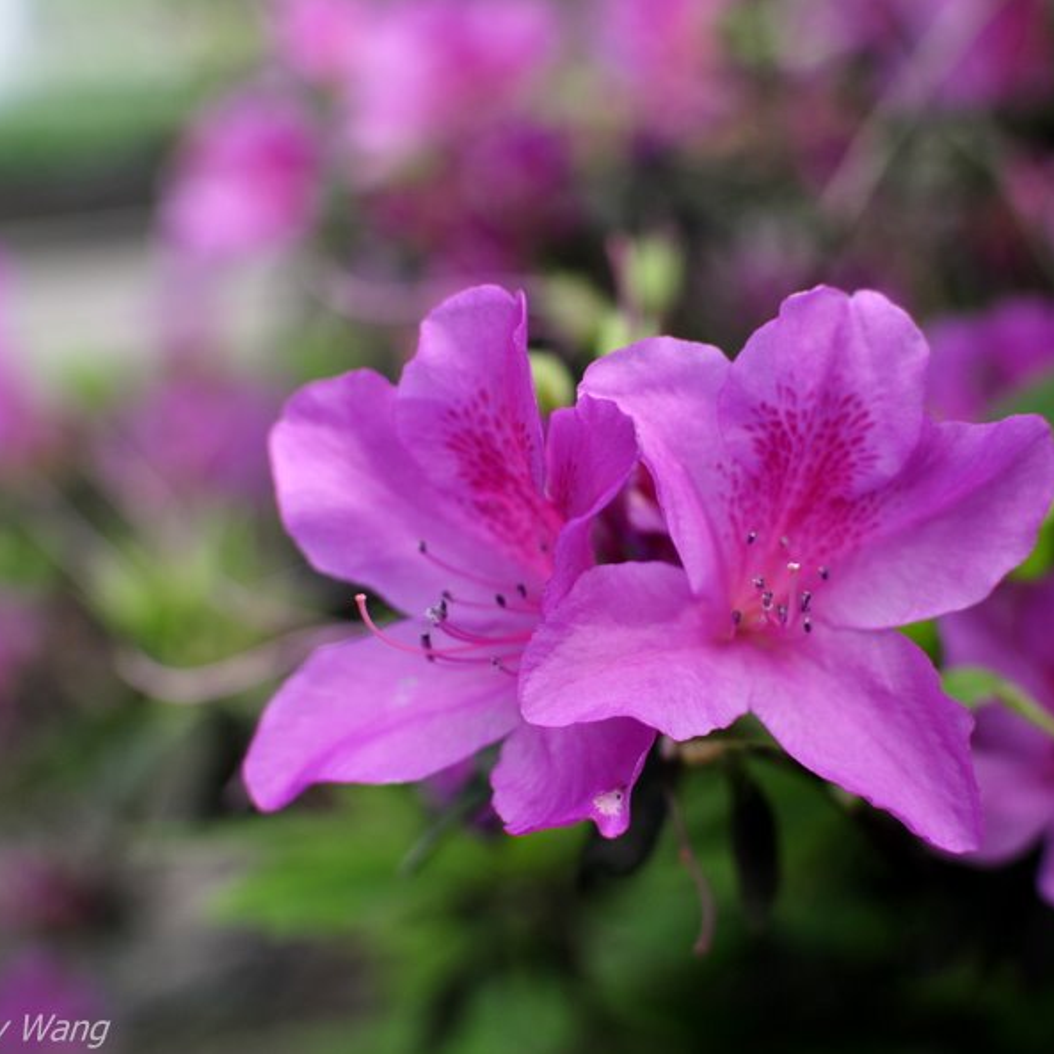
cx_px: 563
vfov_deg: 25.5
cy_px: 528
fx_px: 2330
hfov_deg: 25.5
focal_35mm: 68
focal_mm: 35
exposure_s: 1/125
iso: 250
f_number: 2.8
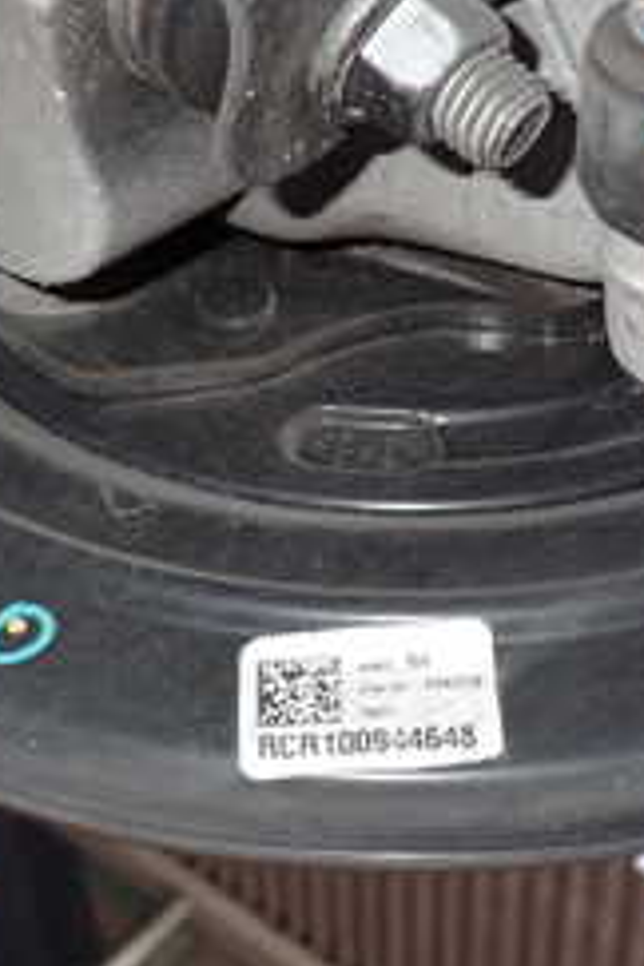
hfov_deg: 17.7
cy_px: 350
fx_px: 2066
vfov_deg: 26.2
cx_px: 370
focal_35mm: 77
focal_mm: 5.4
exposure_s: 1/30
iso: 250
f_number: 6.3
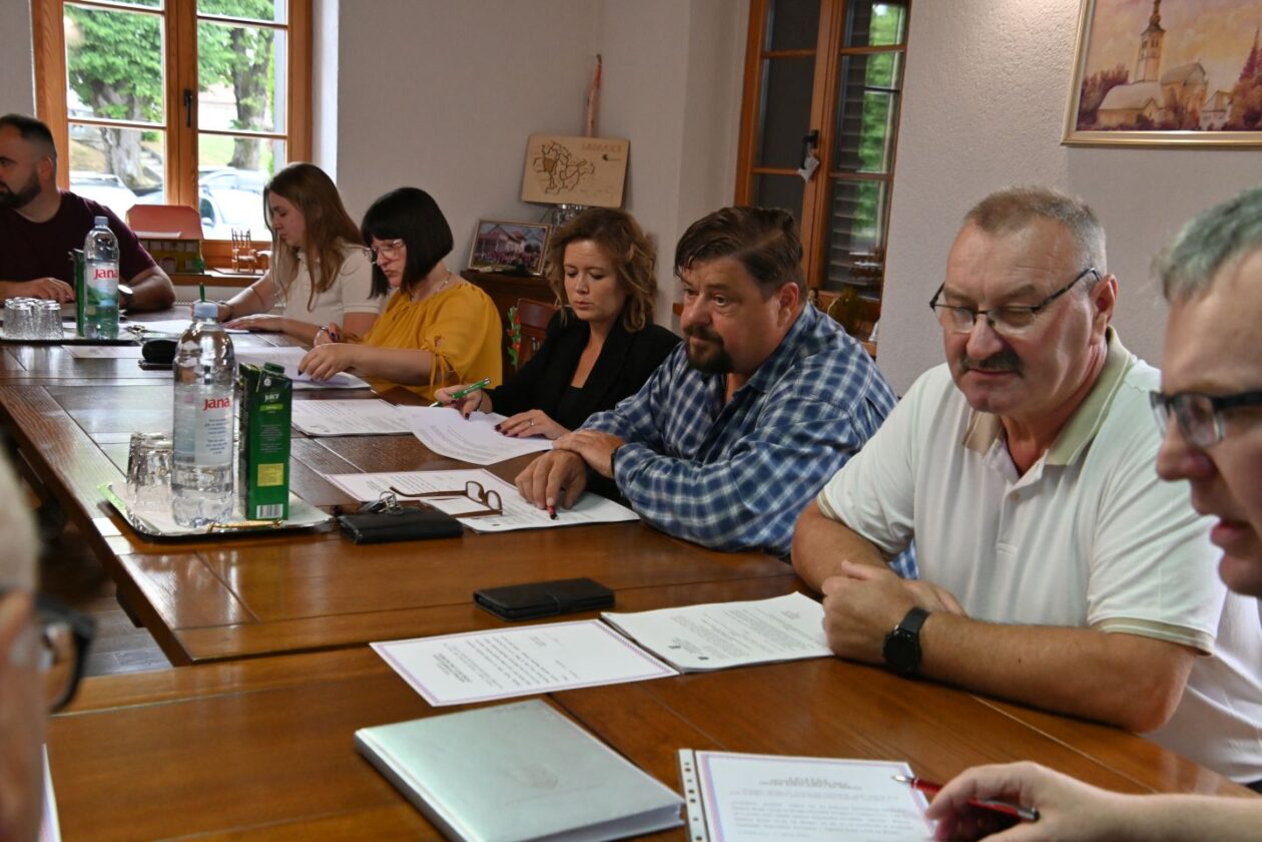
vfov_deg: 30.8
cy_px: 421
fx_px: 1525
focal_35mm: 44
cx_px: 631
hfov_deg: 45.0
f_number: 5
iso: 1600
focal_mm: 29
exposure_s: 1/125
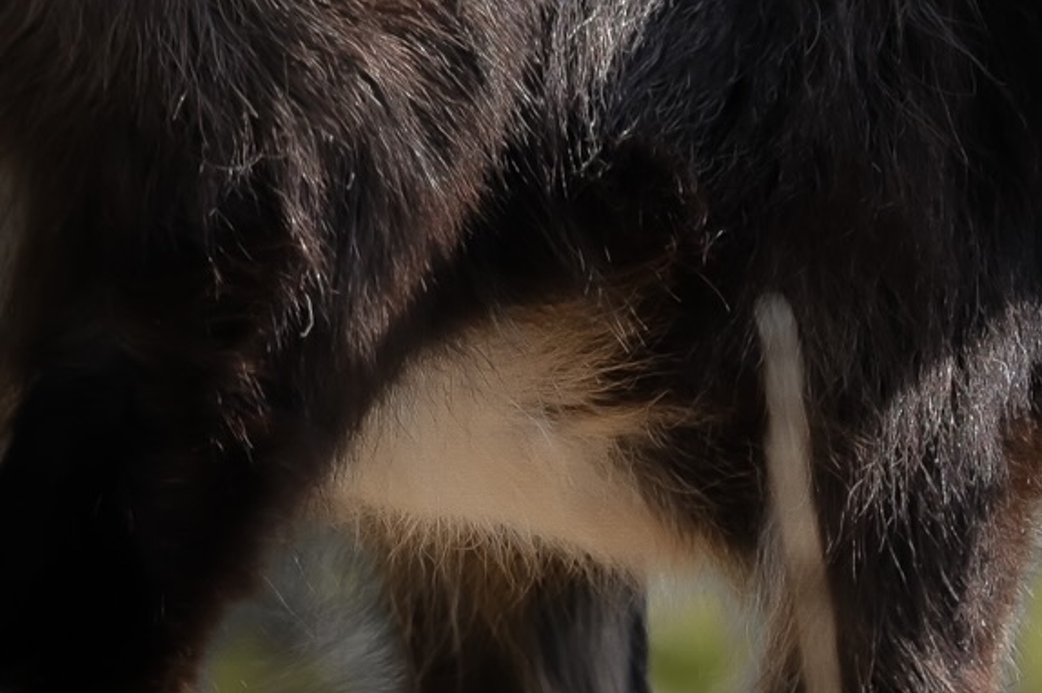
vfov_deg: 0.9
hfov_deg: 1.3
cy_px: 71
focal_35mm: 1609
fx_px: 46543
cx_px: 1064
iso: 800
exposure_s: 1/800
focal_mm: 400
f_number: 6.3
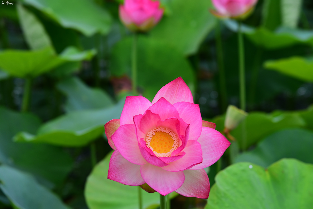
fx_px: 1044
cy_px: 104
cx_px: 156
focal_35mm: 120
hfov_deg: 17.1
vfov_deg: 11.4
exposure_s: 1/100
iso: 200
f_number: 6.3
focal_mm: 120
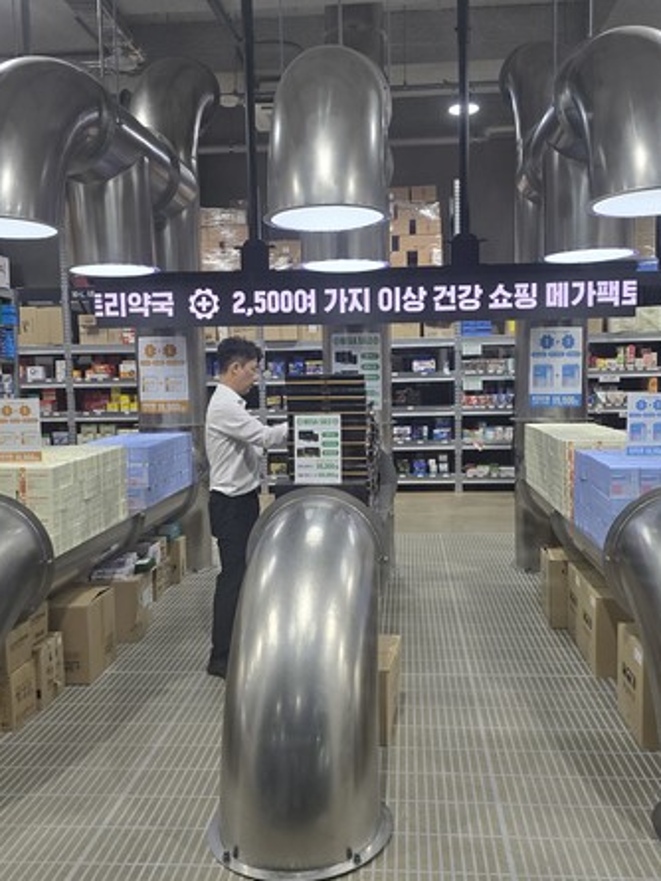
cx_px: 364
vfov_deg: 58.3
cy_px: 441
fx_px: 789
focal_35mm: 31
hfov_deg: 45.4
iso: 160
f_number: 1.7
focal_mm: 6.3
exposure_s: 1/180
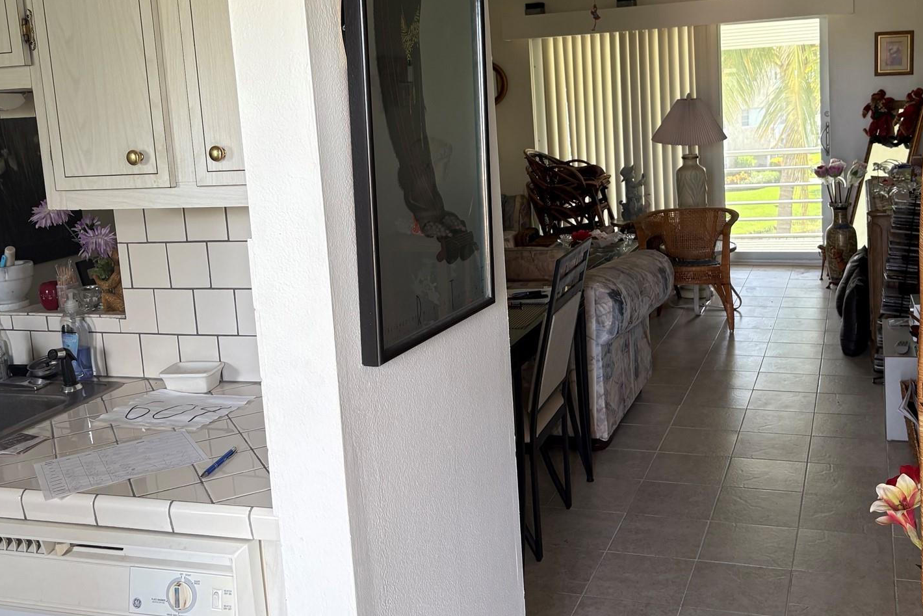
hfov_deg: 49.5
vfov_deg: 34.0
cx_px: 514
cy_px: 215
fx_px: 1000
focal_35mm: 39
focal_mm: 5.96
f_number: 1.6
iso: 100
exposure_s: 1/122
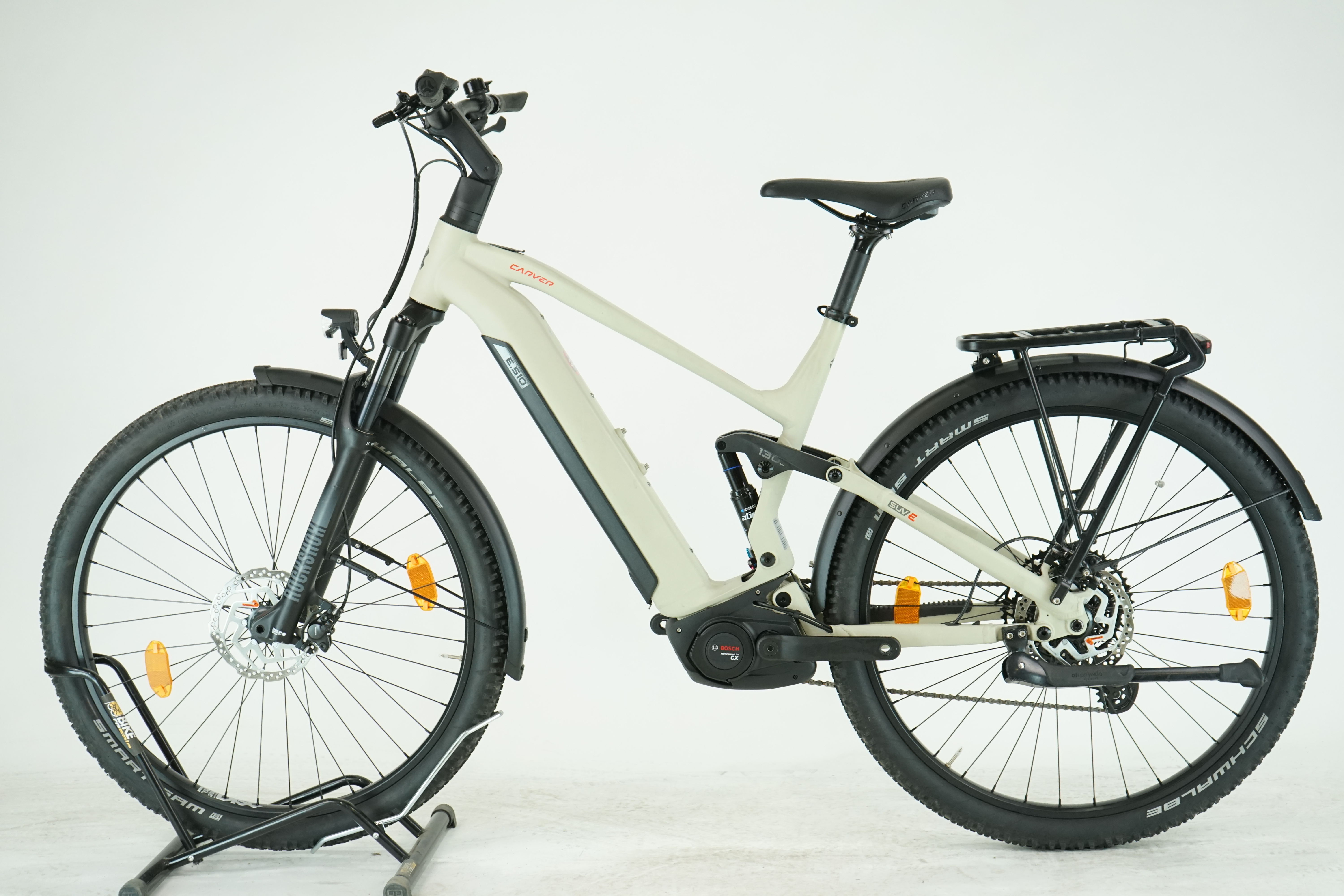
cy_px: 448
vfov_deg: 25.5
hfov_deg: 37.5
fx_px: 1979
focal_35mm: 53
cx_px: 672
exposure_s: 1/200
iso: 1600
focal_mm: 53
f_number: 5.6
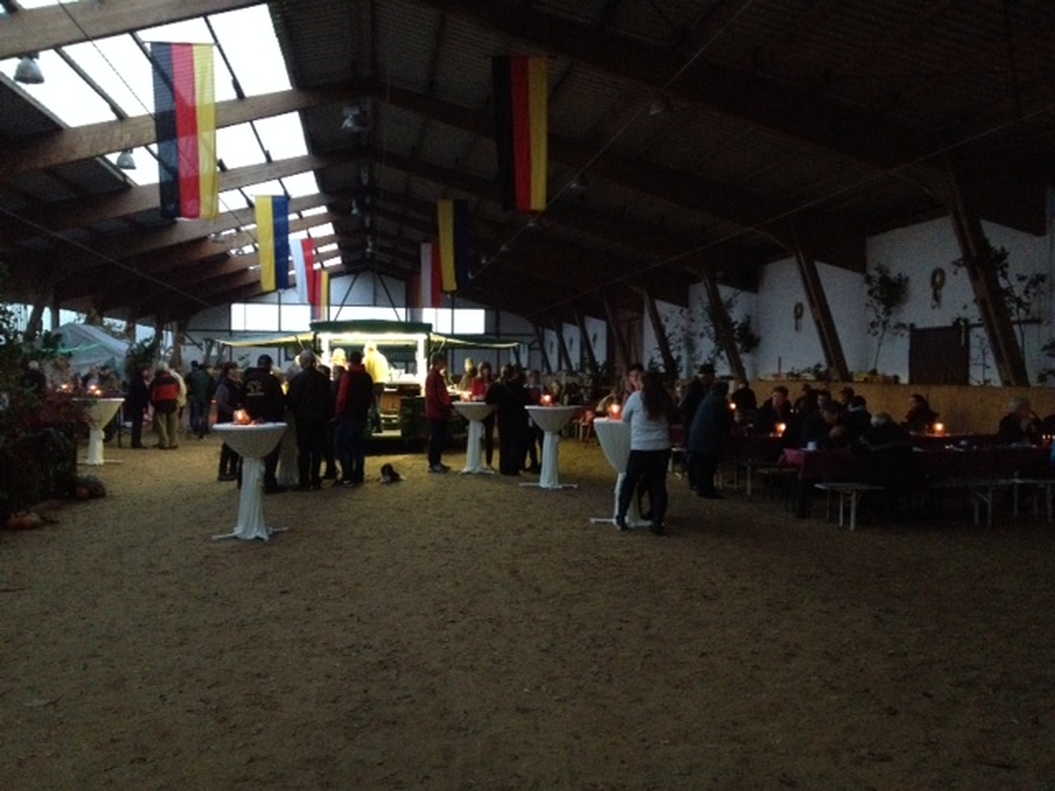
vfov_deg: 40.7
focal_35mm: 35
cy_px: 396
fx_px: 1067
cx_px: 528
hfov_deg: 52.6
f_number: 2.4
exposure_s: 1/15
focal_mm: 4.28
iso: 800
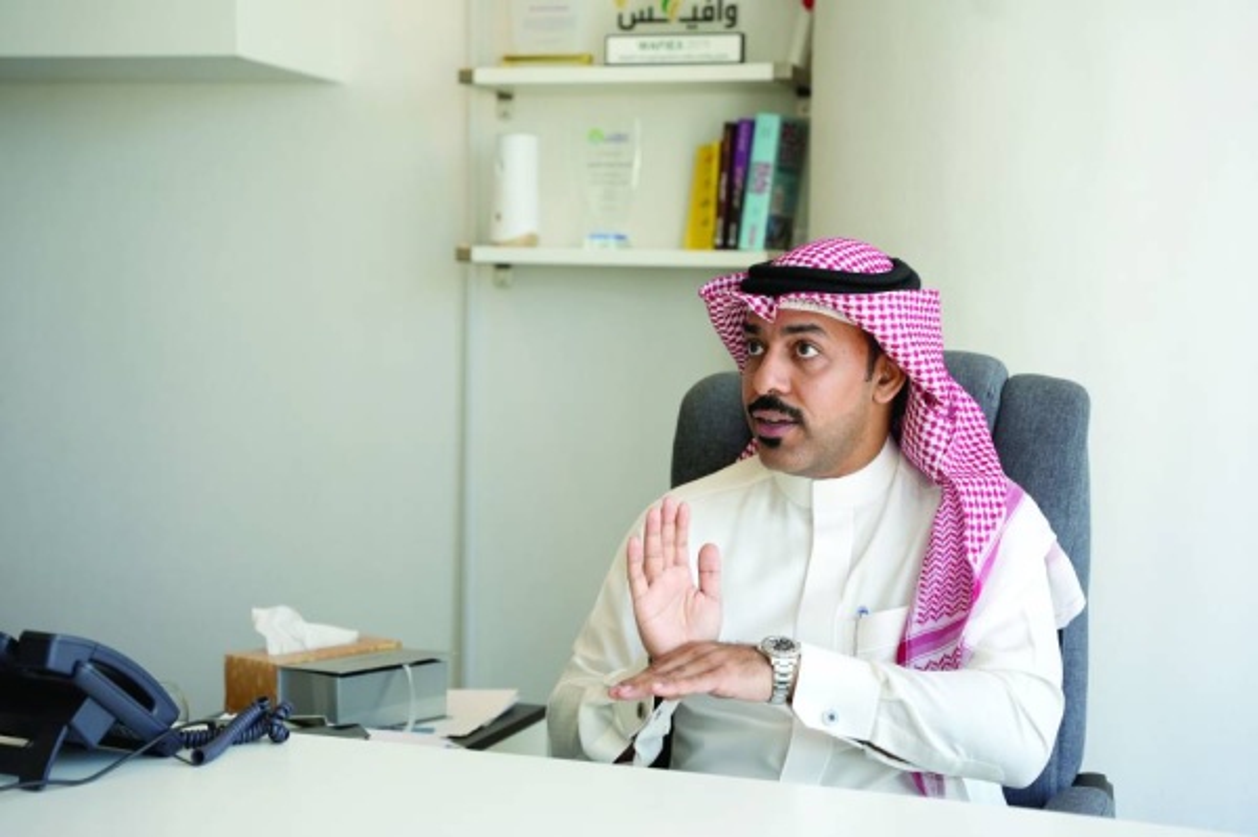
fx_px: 1966
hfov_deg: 35.5
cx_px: 629
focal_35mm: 56
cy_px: 418
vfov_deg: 24.0
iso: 250
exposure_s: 1/200
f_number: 2.8
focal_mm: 56.3
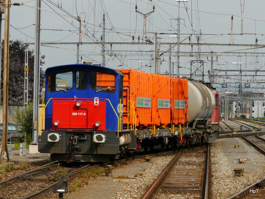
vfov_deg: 7.5
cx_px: 132
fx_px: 1516
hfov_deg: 10.0
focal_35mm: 198
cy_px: 100
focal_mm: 32.5
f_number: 7.1
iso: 100
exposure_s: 1/400
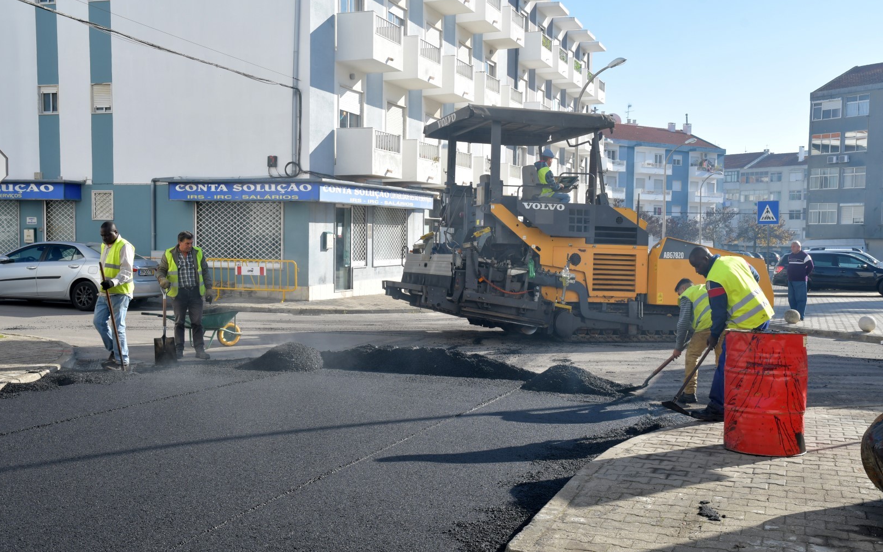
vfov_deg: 33.2
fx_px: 927
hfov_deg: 50.9
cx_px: 442
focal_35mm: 39
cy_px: 283
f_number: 10
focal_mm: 25
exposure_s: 1/200
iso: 200
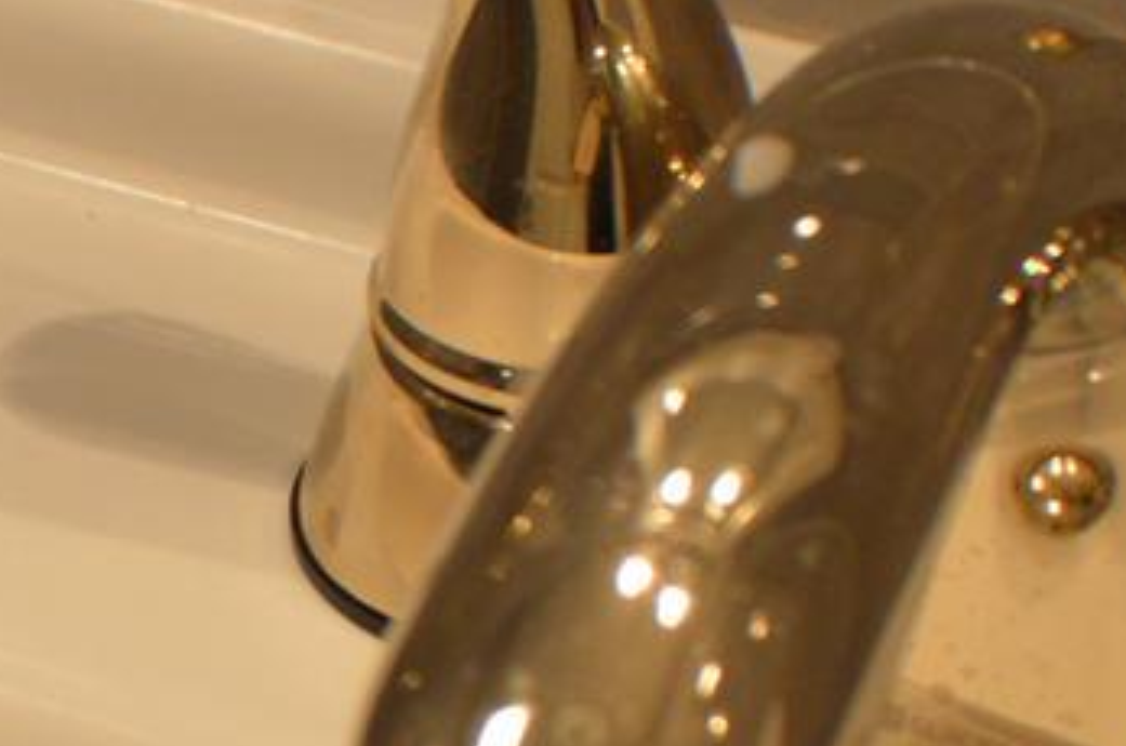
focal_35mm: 195
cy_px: 592
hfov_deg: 10.5
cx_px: 185
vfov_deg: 7.0
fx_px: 6088
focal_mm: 22
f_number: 4.5
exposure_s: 1/80
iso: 400
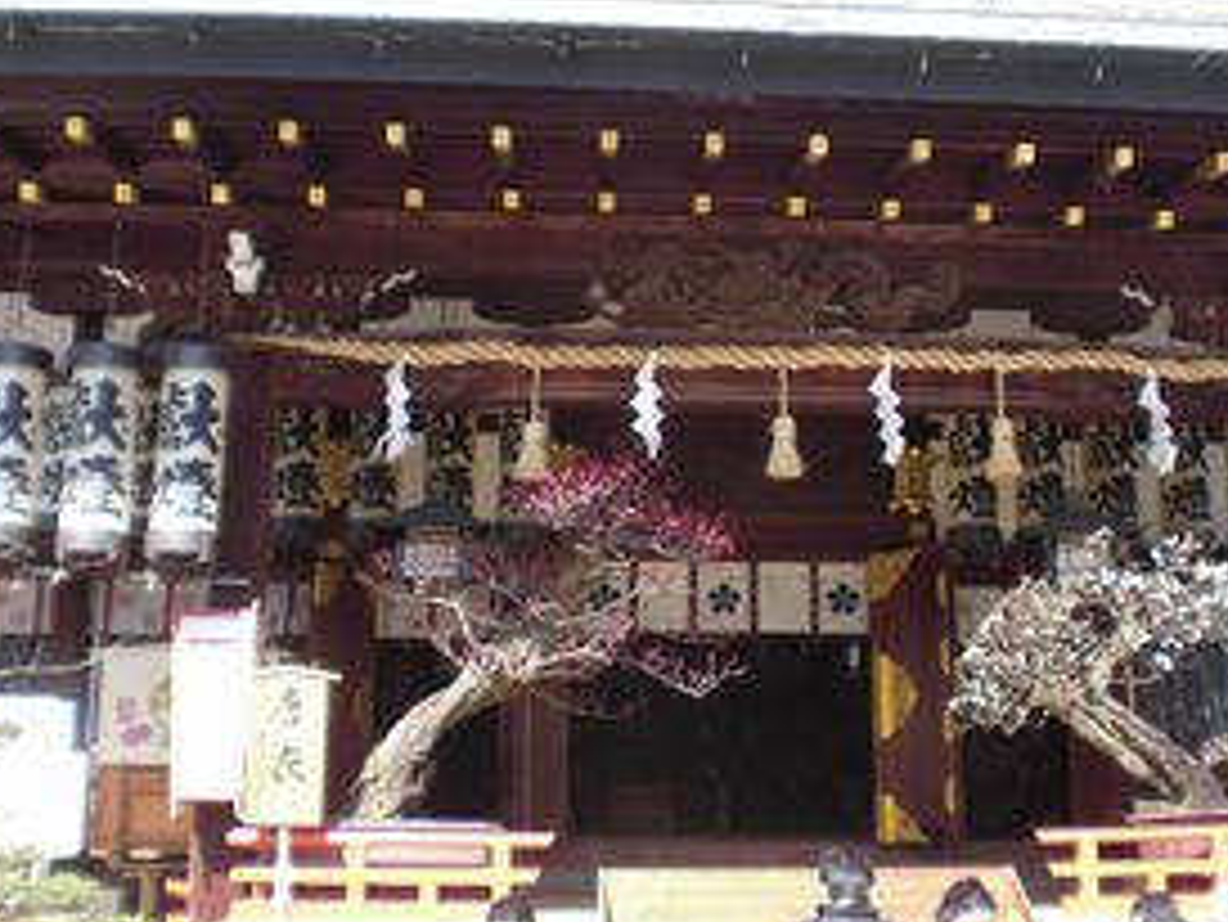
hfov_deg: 39.6
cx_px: 672
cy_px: 452
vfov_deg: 30.3
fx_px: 1704
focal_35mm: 48
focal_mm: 6.3
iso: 64
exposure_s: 1/160
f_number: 3.1
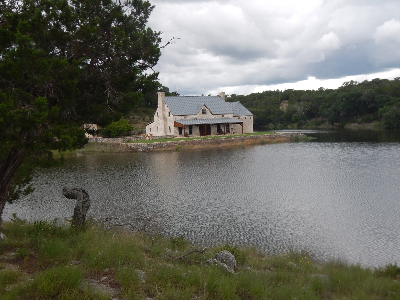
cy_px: 150
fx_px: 451
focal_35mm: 39
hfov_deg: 47.9
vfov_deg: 36.8
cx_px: 200
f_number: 4
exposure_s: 1/400
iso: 125
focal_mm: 7
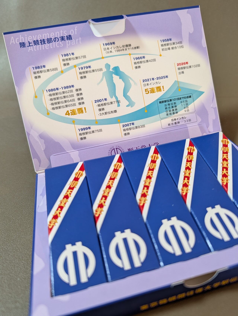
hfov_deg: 56.9
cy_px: 158
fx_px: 219
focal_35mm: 24
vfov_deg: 71.5
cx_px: 119
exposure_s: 1/30
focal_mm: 6.9
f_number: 1.68
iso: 120
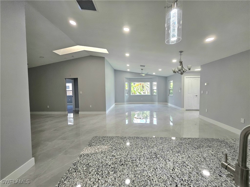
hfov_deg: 106.2
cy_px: 94
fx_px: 94
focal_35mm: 13
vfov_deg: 89.9
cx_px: 125
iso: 64
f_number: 2.2
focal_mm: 1.74
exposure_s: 1/60.2
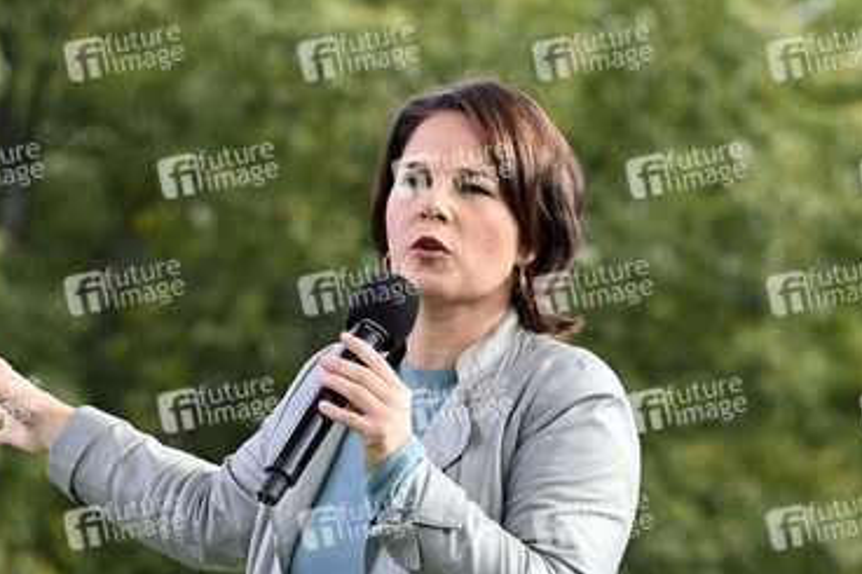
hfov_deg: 5.6
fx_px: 8807
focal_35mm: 368
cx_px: 390
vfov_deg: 3.7
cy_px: 347
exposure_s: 1/400
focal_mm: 300
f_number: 8
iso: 1600
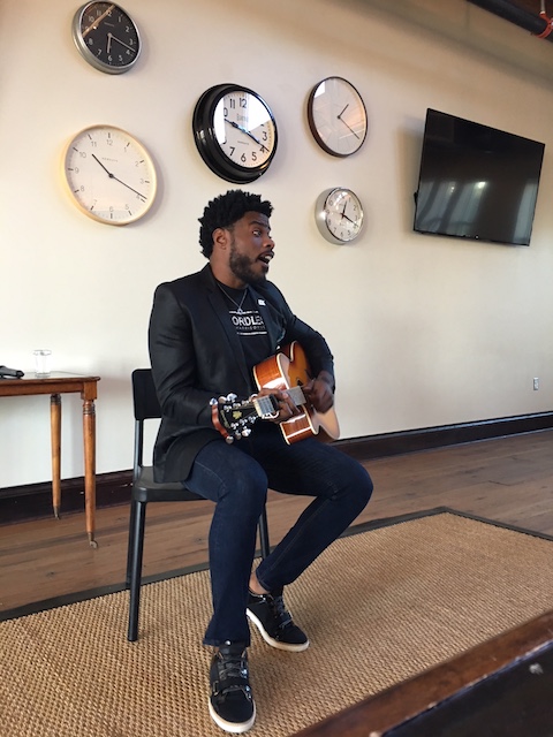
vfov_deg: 61.7
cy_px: 368
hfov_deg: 48.2
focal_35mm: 29
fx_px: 618
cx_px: 276
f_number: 2.2
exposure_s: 1/15
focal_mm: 4.15
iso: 50
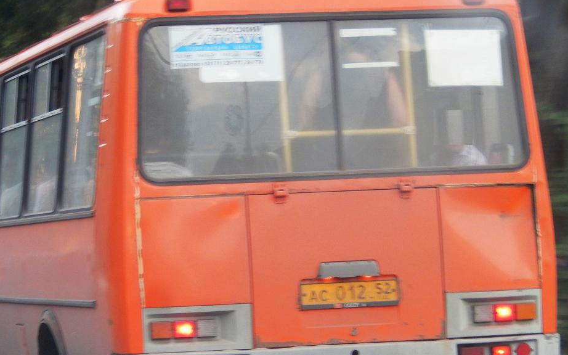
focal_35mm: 173
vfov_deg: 7.6
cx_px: 204
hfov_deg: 12.1
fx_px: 2678
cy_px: 197
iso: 125
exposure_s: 1/15
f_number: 5.3
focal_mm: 18.9
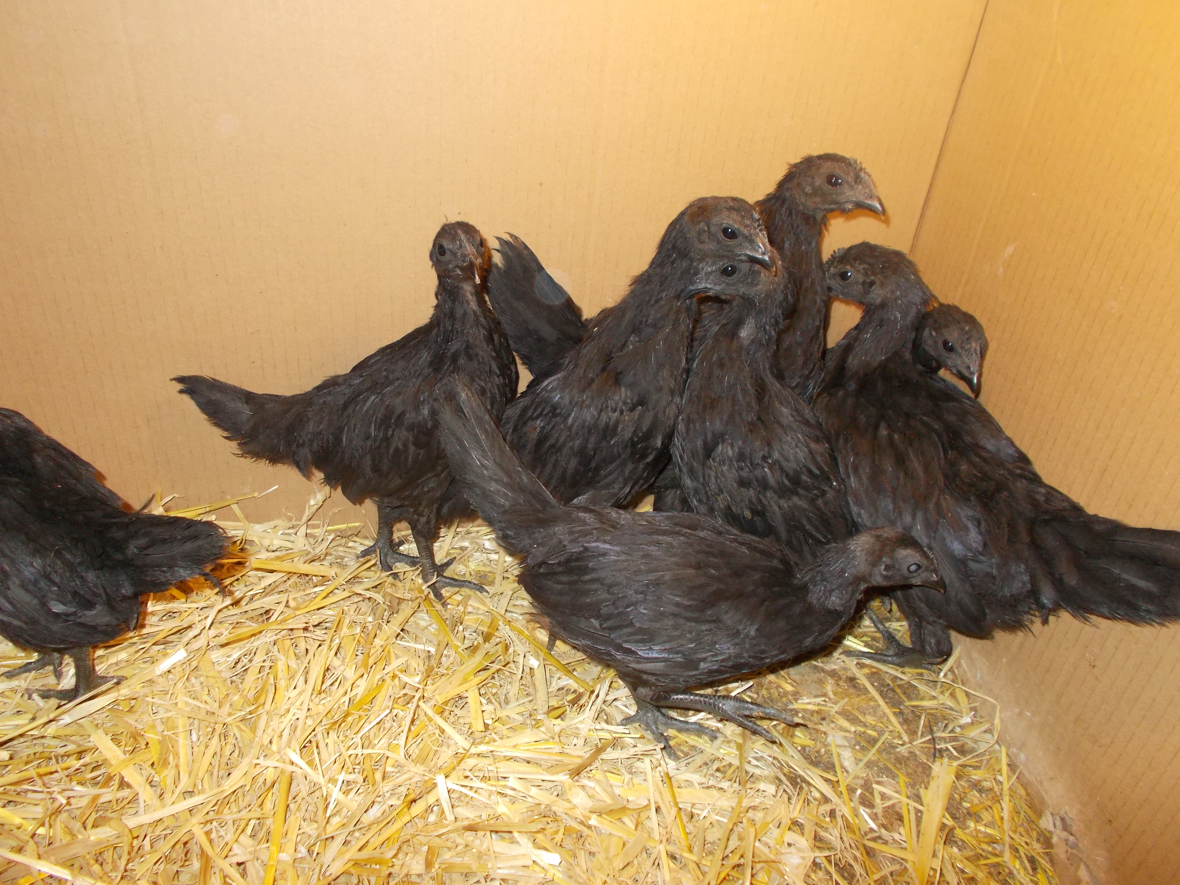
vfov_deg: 49.7
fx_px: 954
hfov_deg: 63.4
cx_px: 550
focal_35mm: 28
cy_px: 449
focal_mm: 4.6
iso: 200
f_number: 3.2
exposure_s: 1/25
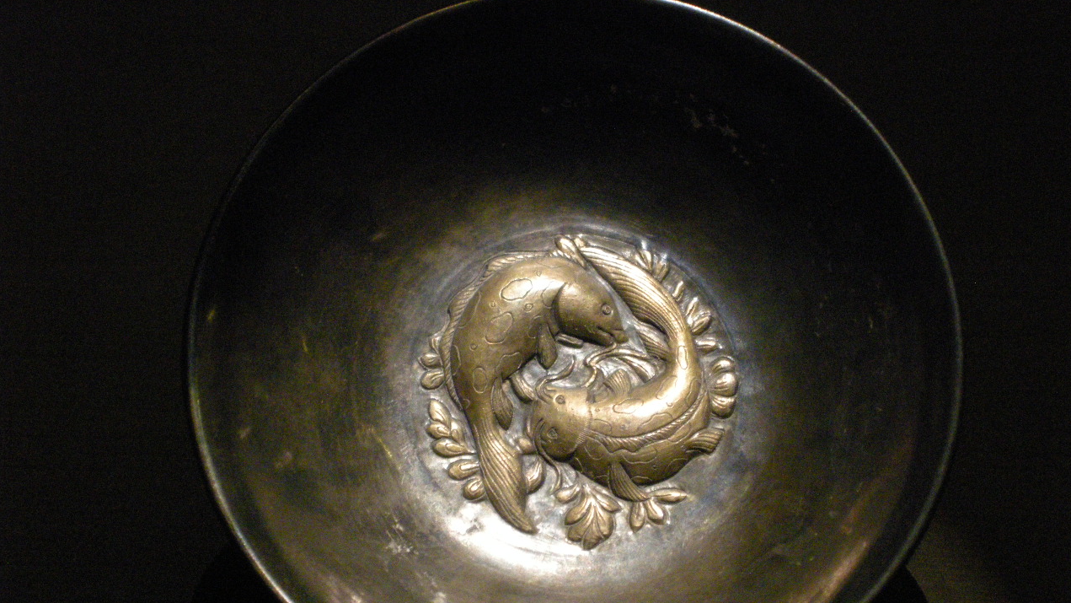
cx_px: 538
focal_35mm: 135
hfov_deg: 15.9
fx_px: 3834
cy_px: 372
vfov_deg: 9.0
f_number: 5.3
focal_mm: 26.3
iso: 705
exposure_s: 1/8
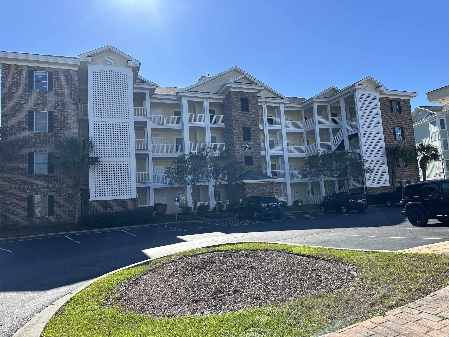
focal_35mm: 24
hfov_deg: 71.6
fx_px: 311
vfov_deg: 56.8
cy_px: 168
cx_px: 224
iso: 80
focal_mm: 6.86
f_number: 1.78
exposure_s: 1/3472
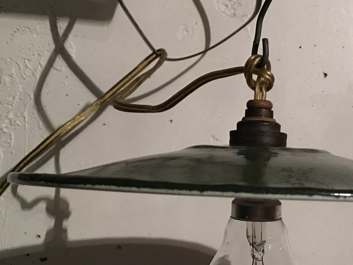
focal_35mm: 57
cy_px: 148
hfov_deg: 33.3
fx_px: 581
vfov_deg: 25.7
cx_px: 252
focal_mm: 4.15
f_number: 2.2
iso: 100
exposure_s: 1/10
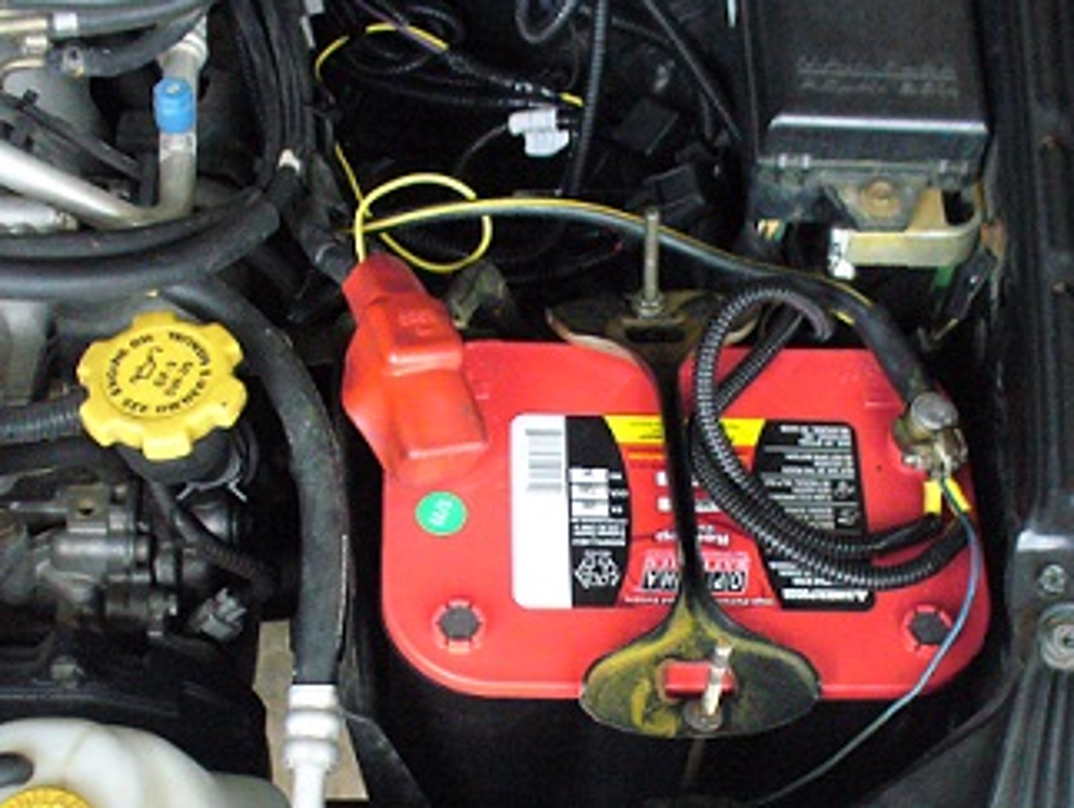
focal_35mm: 62
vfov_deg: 23.3
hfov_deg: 31.2
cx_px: 564
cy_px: 663
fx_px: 1926
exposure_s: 1/80
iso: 400
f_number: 2.8
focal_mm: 6.1
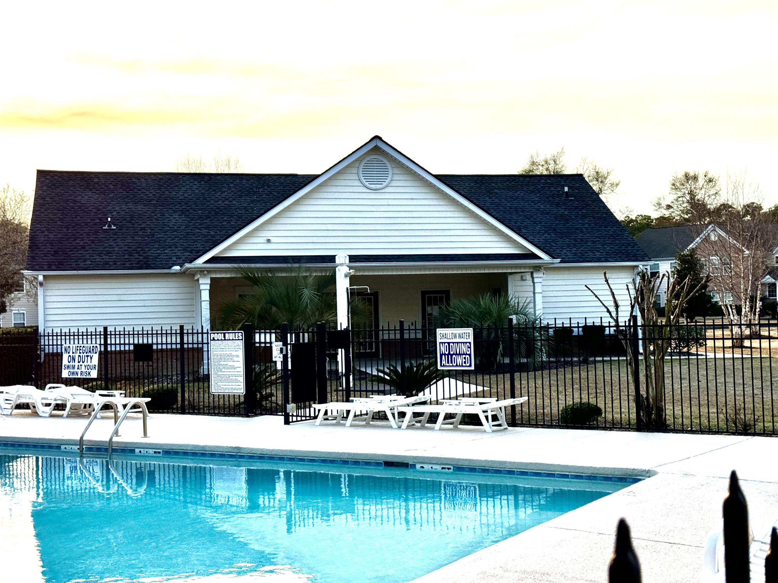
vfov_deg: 30.3
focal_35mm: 48
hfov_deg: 39.7
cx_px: 389
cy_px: 292
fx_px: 1079
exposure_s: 1/4975
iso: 64
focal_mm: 6.76
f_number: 1.78
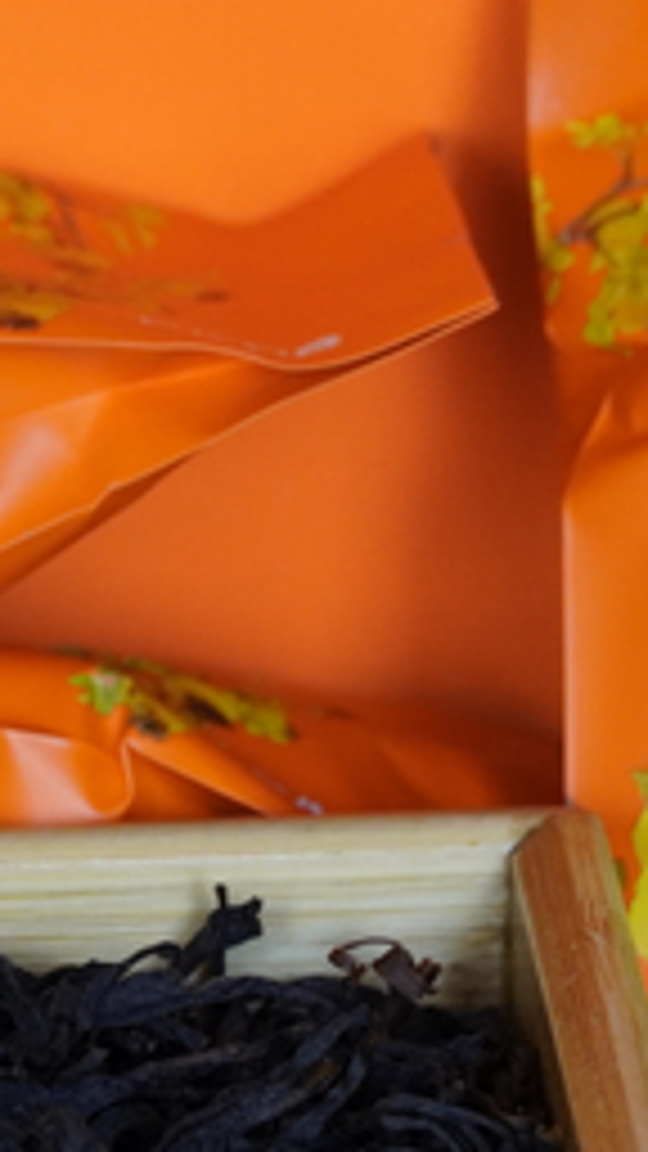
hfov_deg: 2.4
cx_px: -252
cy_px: 749
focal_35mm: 497
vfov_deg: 4.3
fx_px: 15171
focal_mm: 101
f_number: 5.6
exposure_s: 1/200
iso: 1000
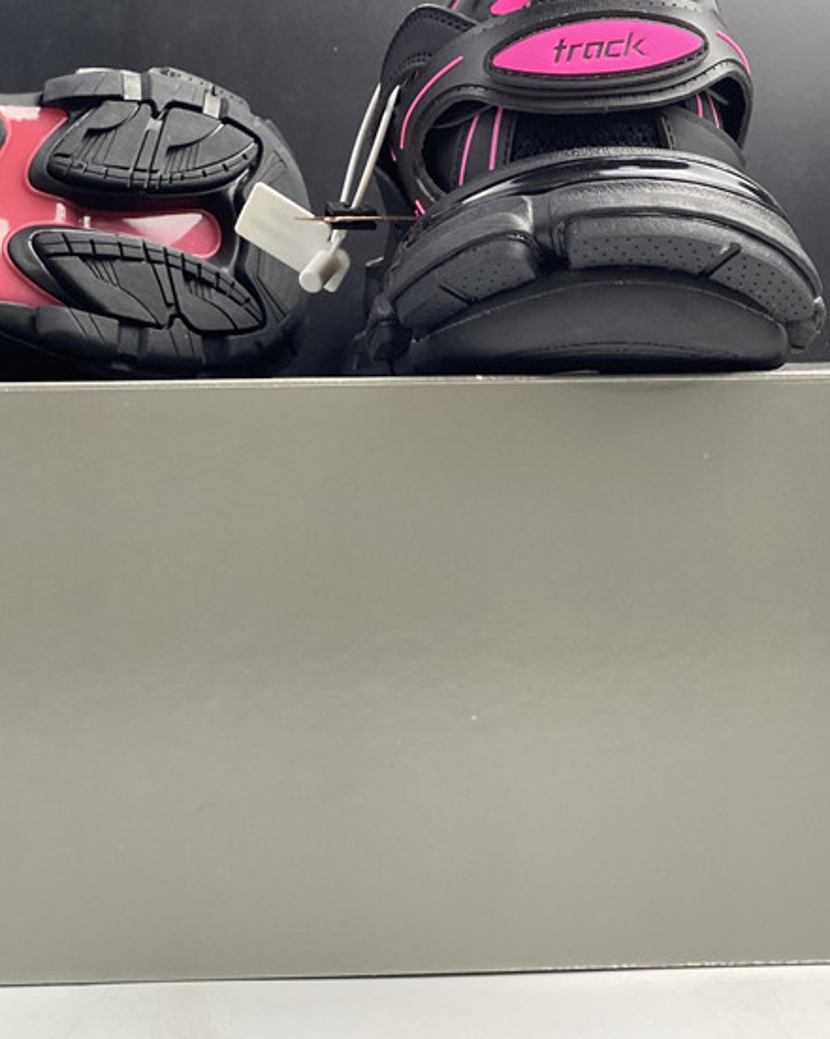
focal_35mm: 46
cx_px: 179
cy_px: 408
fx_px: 1414
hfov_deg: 31.9
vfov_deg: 40.2
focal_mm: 4.25
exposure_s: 1/50
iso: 100
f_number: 1.8
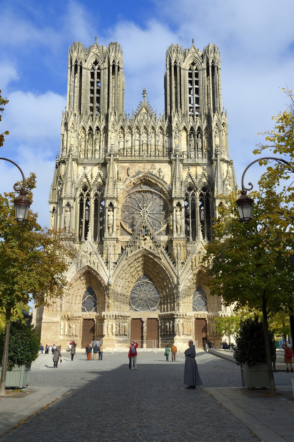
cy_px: 221
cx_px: 147
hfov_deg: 36.8
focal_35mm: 36
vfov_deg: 53.2
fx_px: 441
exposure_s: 1/200
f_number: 14
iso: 200
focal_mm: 36
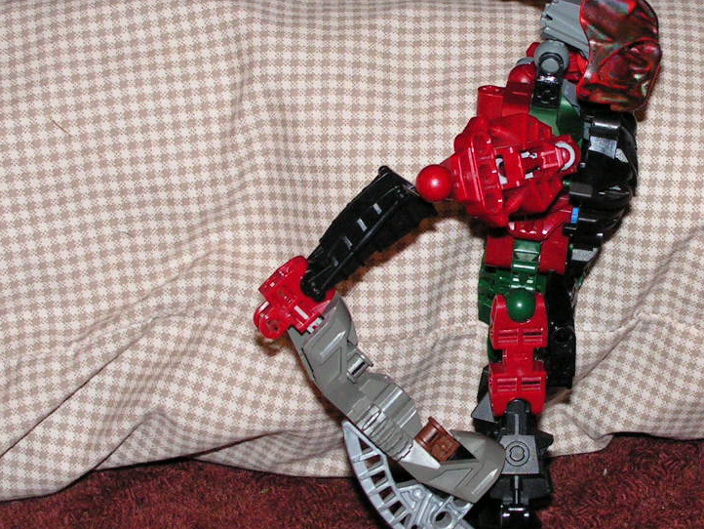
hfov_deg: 16.7
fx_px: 2380
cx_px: 541
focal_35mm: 117
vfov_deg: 12.7
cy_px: 236
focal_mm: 11
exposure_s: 1/80
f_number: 3.3
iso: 200
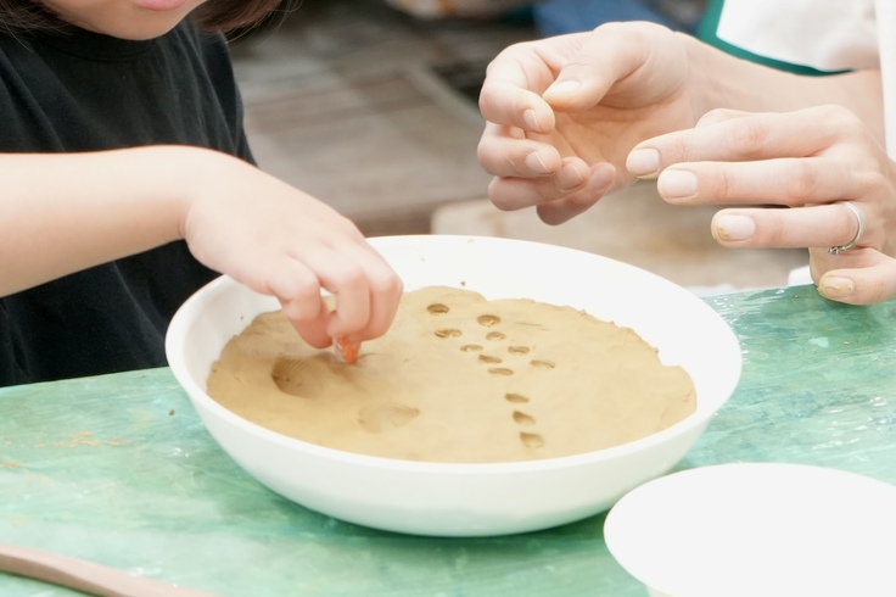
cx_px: 448
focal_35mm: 70
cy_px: 298
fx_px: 1741
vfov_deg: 19.4
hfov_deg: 28.9
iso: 2500
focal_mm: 70
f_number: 5.6
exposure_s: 1/80
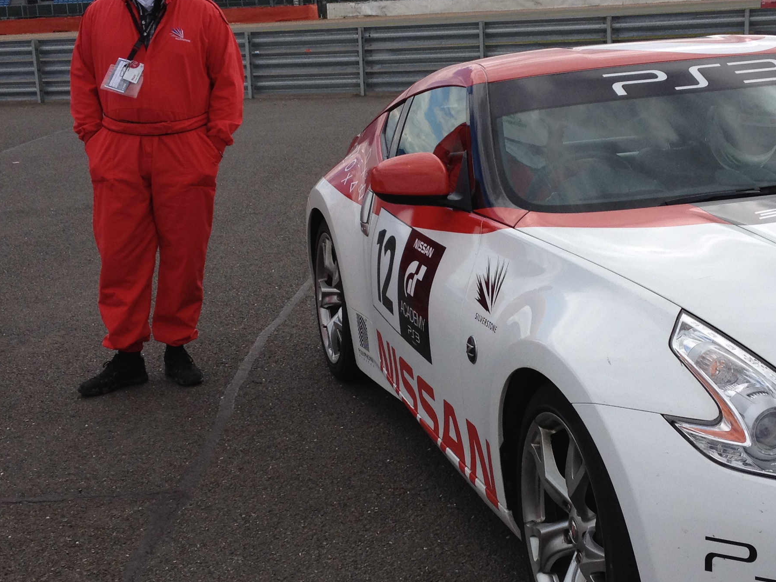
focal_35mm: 64
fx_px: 1435
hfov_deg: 30.2
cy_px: 283
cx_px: 443
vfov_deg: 22.9
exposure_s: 1/1346
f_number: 2.4
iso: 64
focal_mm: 4.28
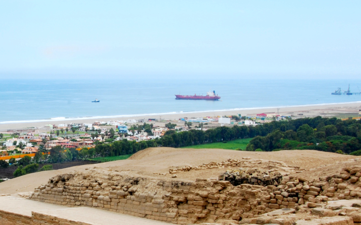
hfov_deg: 21.7
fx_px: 925
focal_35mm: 94
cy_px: 144
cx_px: 60
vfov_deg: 13.9
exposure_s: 1/30
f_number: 20
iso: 100
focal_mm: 31
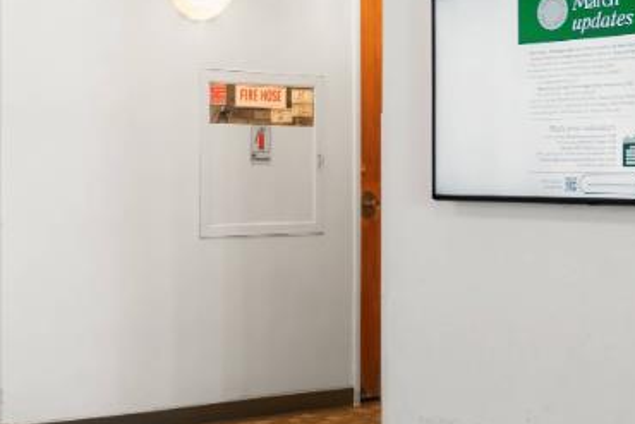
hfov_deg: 26.9
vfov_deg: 18.7
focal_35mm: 73
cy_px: 161
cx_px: 79
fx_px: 1288
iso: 320
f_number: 16
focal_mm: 18
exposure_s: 4
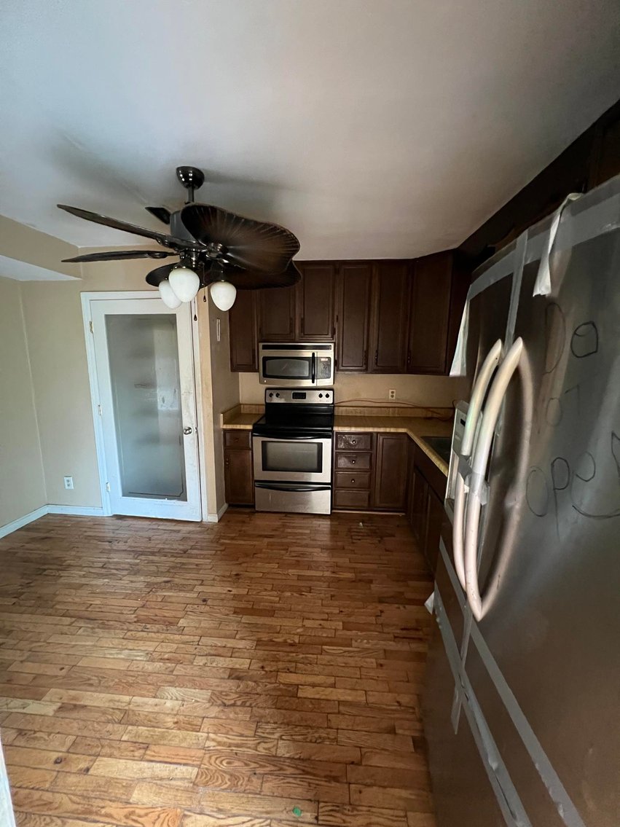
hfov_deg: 89.9
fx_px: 311
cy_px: 414
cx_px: 310
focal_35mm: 13
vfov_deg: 106.2
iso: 1250
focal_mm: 1.57
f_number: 1.8
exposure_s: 1/34
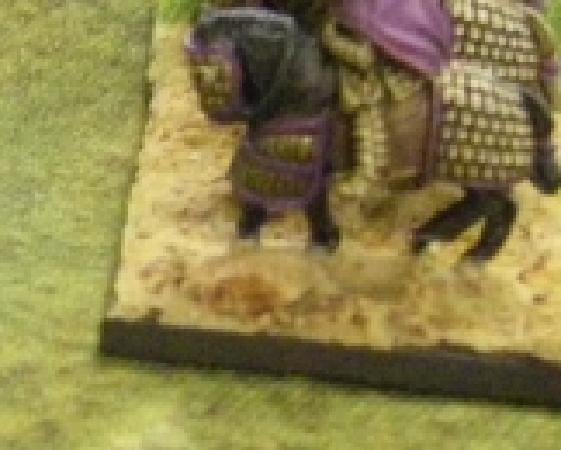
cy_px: 132
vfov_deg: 8.7
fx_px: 2942
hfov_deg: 10.5
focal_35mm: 177
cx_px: -272
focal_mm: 6.3
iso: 800
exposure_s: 1/30
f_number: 3.5
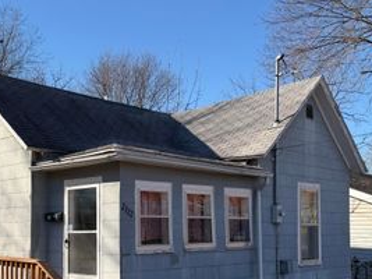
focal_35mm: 45
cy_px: 206
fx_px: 483
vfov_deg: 31.6
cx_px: 67
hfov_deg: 40.1
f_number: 1.78
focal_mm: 6.76
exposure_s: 1/3279
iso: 80
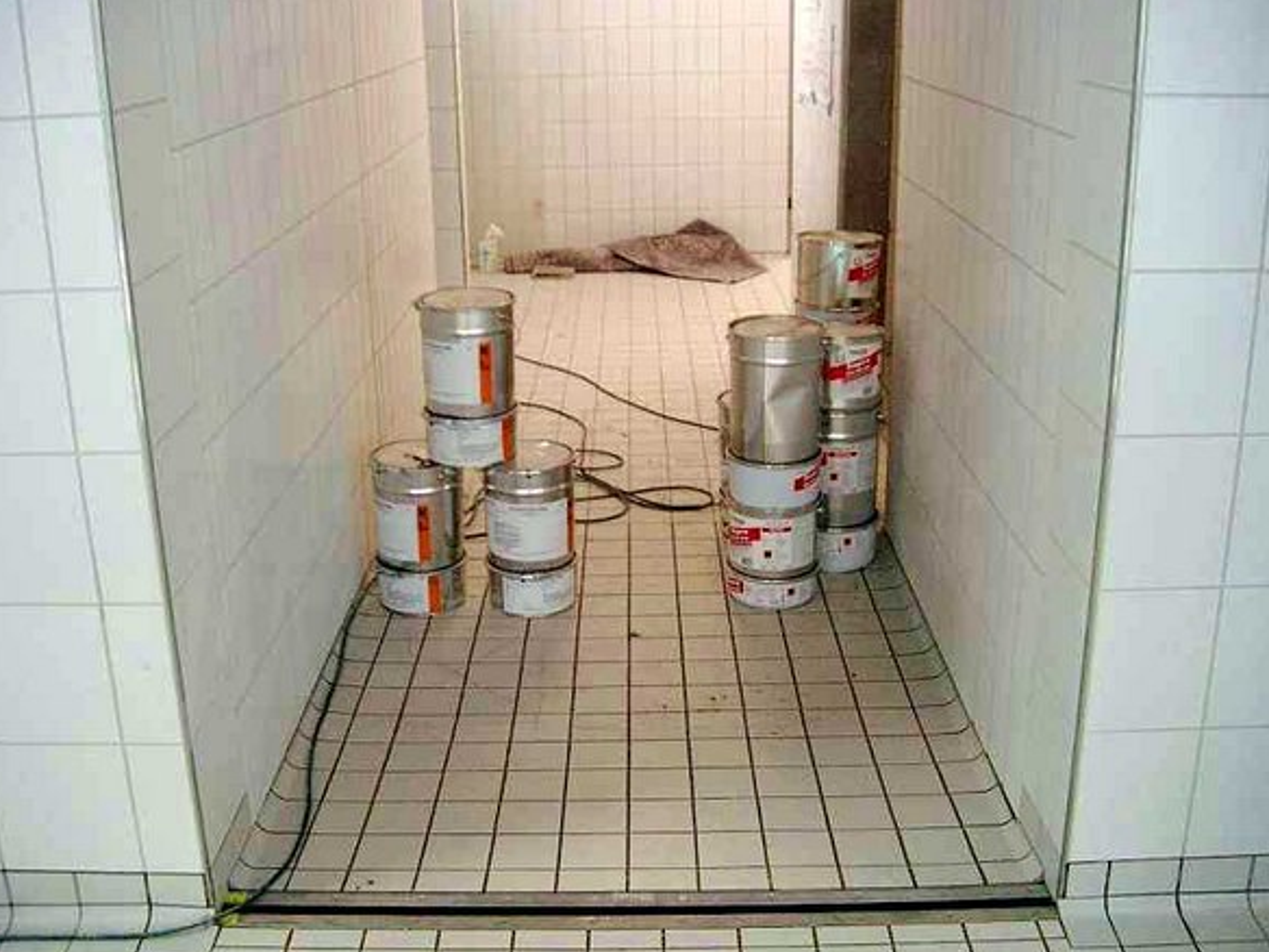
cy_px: 478
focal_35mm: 38
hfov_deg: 49.0
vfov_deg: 37.7
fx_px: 1393
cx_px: 619
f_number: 2.6
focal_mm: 7.6
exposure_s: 1/125
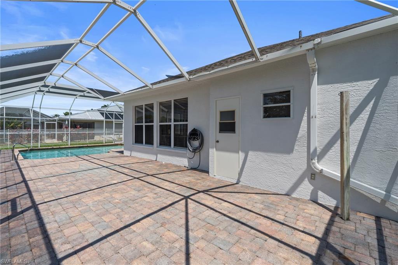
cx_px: 199
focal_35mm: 16
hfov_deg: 96.8
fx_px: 177
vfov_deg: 73.7
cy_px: 132
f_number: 9
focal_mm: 16
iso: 200
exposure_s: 1/400
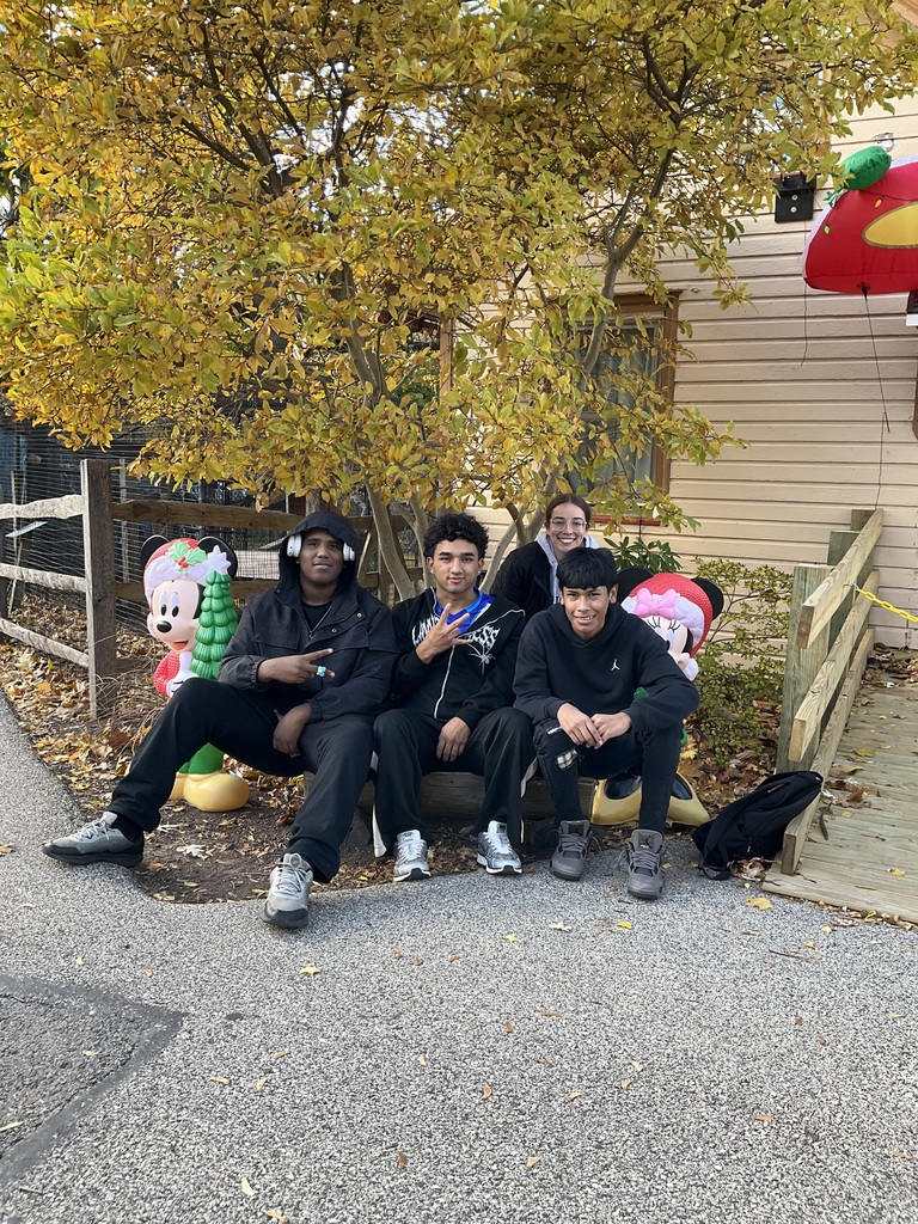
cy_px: 612
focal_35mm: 29
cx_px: 459
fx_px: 1025
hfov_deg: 48.2
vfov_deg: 61.7
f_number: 1.8
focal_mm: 3
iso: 32
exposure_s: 1/122
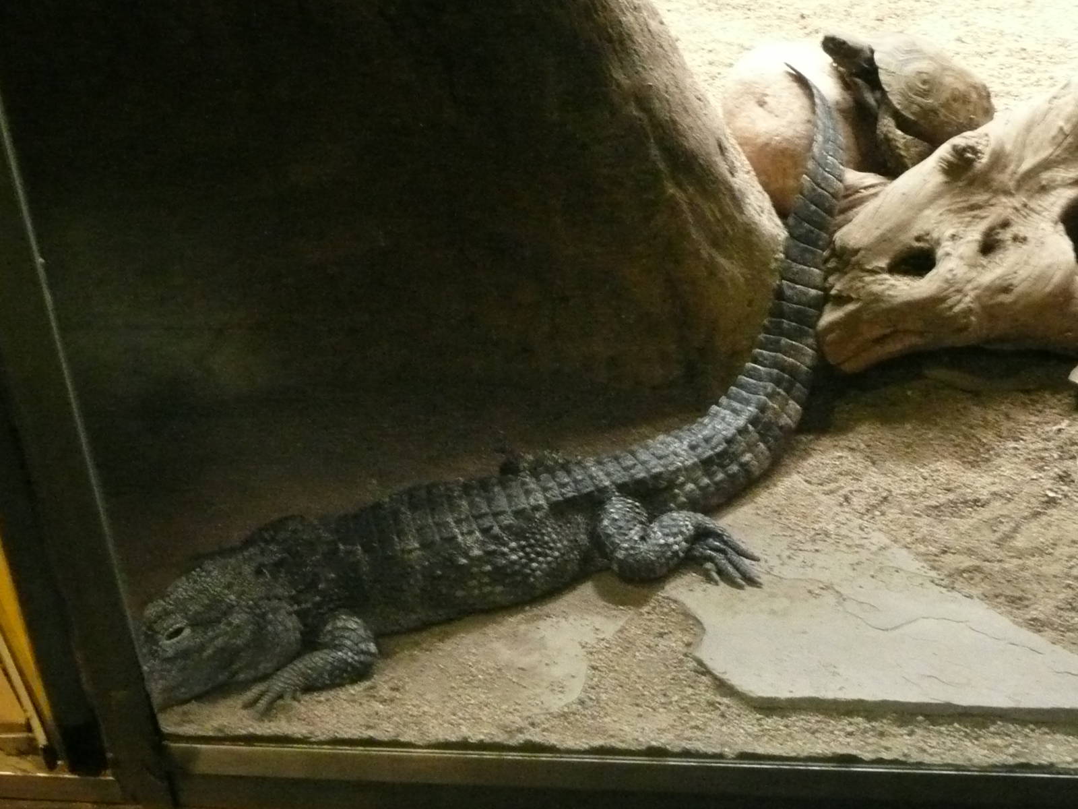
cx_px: 539
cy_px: 404
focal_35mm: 54
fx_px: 1682
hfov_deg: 35.5
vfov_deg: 27.0
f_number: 3.7
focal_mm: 5.8
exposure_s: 1/10
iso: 800
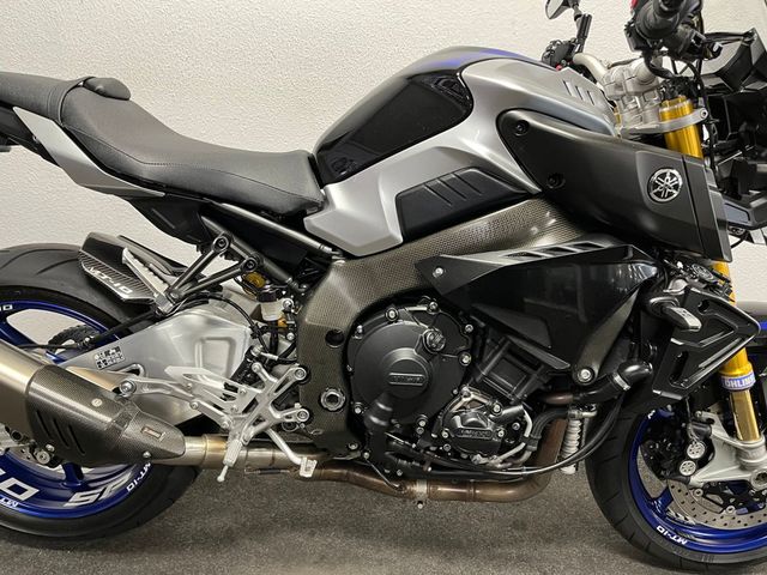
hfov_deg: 67.3
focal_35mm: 26
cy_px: 288
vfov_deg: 53.1
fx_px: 576
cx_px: 384
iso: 250
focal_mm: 5.1
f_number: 1.6
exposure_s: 1/50
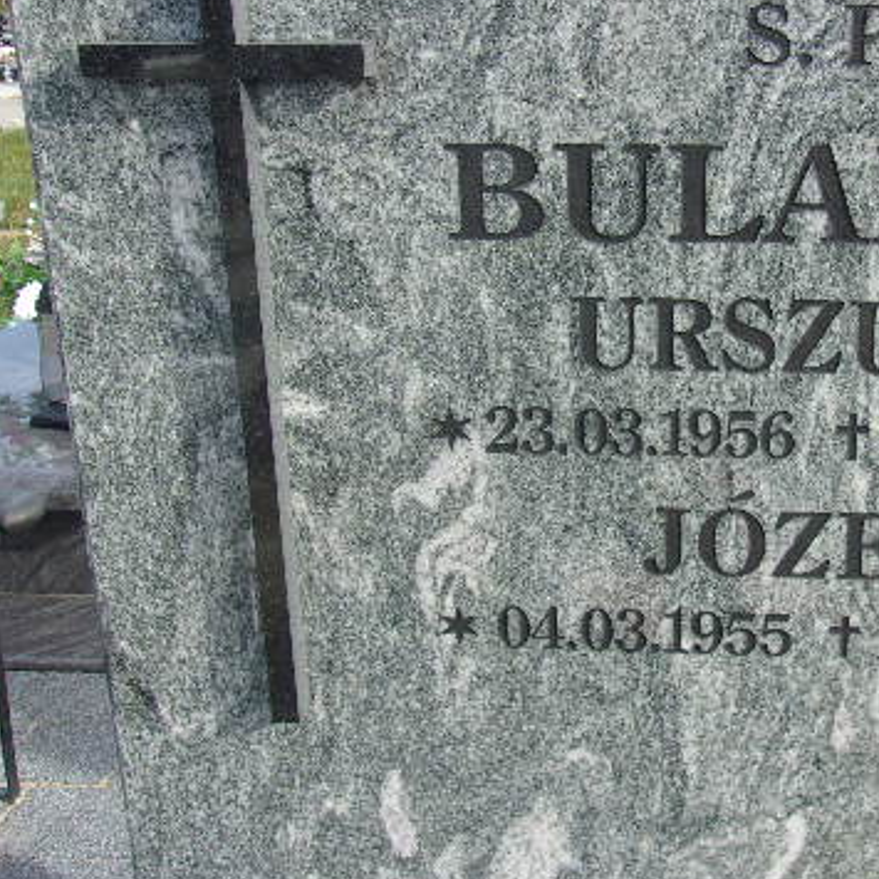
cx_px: 666
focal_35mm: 43
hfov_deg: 38.1
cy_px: 337
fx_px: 1235
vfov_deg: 38.9
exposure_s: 1/40
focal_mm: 4.9
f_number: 10.4
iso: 80
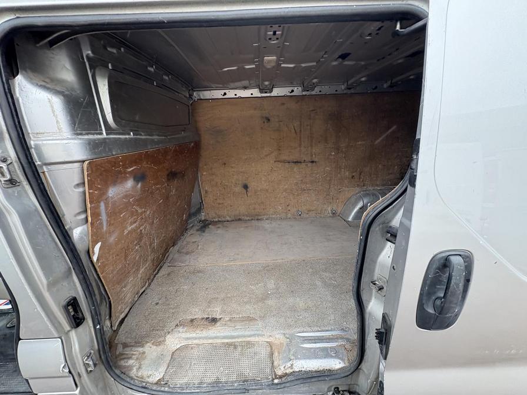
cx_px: 264
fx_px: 213
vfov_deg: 85.7
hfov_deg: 102.1
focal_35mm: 14
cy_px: 198
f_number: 2.2
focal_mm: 2.22
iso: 80
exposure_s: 1/136
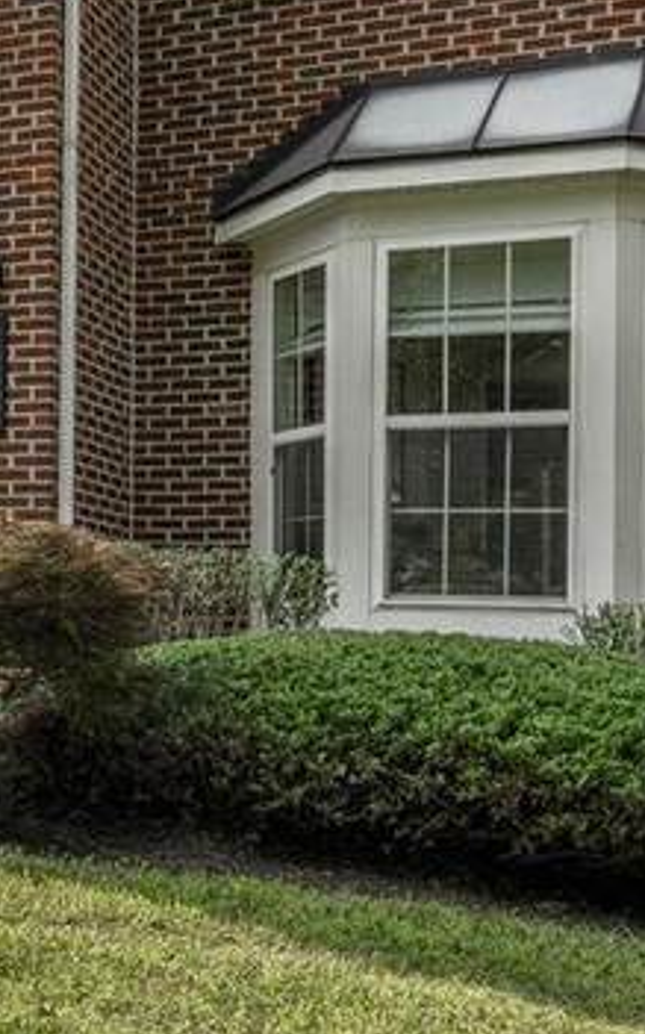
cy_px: -10
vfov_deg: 35.1
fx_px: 1464
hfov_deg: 20.9
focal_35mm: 52
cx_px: -333
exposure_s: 1/250
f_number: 8
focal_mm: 14
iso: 200
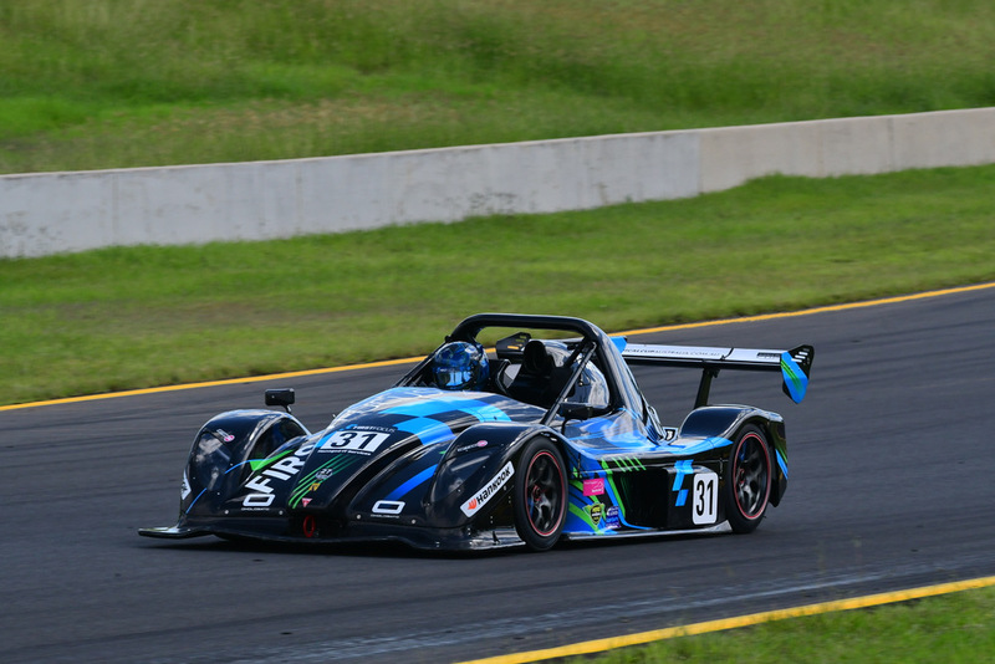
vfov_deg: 4.6
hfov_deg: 6.9
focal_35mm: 300
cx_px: 498
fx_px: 8294
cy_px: 332
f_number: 11
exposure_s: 1/640
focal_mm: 200
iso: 800
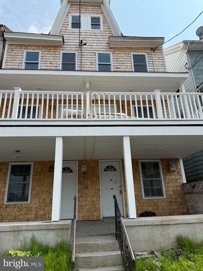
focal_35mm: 24
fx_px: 188
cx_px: 102
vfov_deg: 71.6
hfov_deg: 56.8
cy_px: 136
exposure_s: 1/4405
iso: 80
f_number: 1.78
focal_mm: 6.76
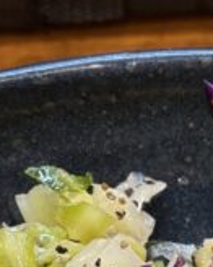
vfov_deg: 15.3
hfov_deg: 12.4
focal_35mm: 124
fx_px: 978
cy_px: 254
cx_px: 145
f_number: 1.6
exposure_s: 1/50
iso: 160
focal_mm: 5.96
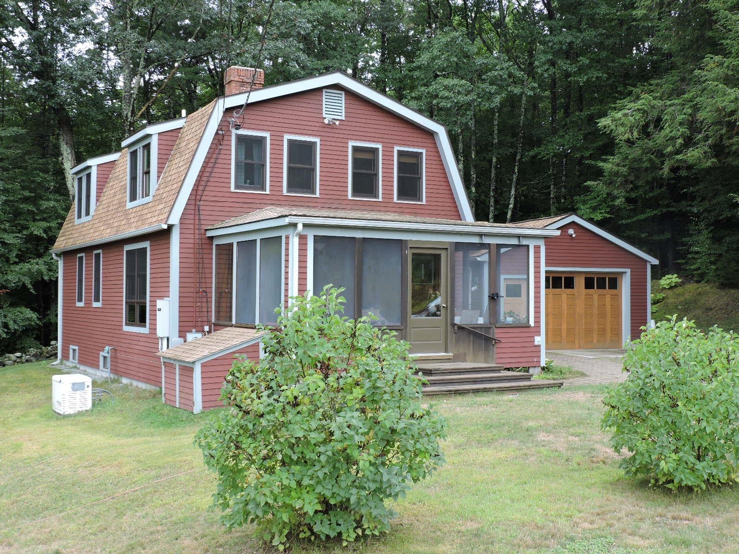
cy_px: 277
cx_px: 370
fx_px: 918
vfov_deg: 33.6
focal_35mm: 43
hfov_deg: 43.9
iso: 100
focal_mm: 7.7
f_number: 3.4
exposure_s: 1/60
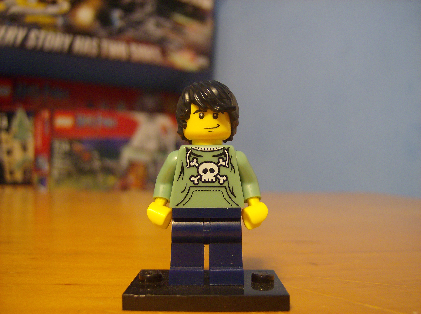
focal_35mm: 36
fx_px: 437
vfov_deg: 39.5
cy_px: 157
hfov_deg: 51.5
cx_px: 210
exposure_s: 1/4.64
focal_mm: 6
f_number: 2.8
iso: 200
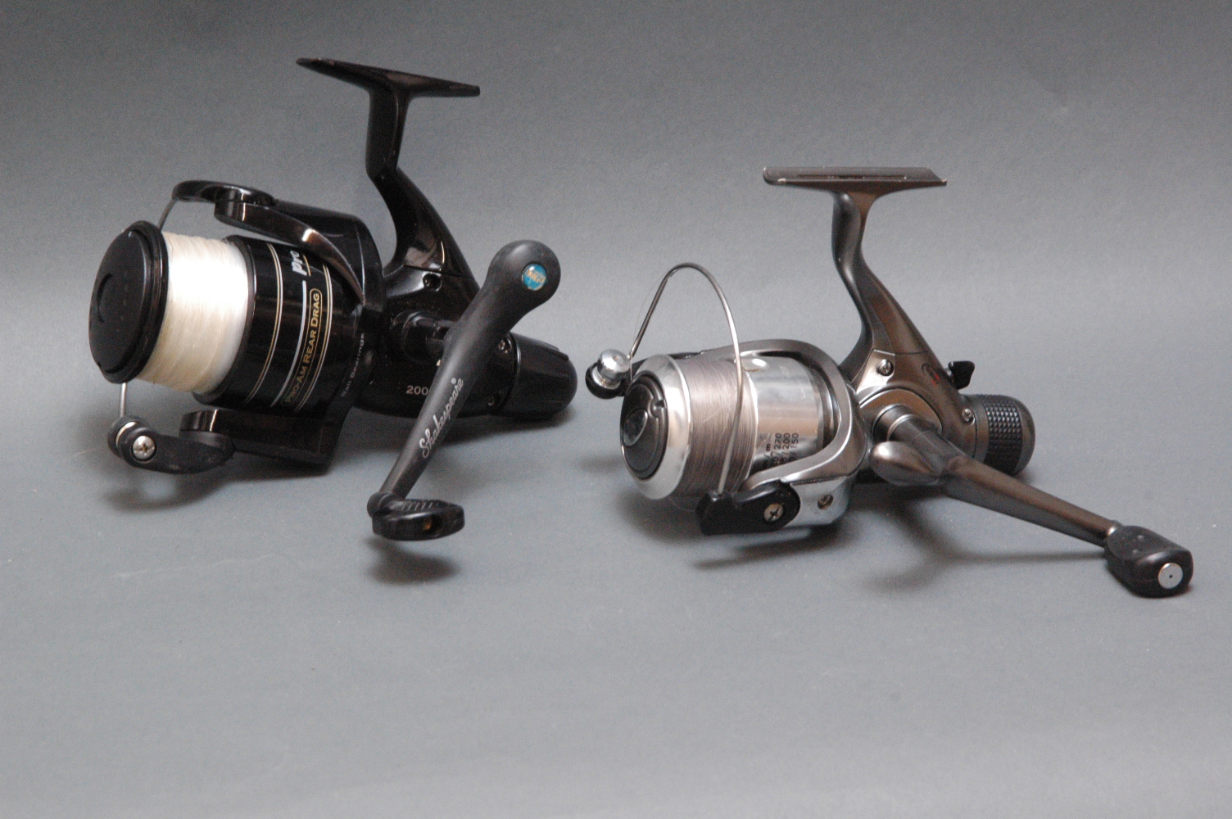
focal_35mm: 138
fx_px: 4718
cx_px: 616
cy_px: 410
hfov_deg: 14.9
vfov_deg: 9.9
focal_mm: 92
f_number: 13
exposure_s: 1/8
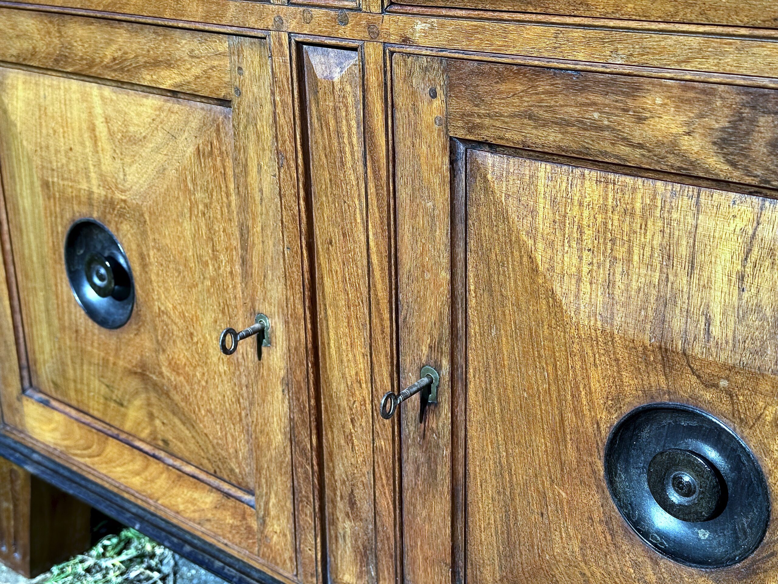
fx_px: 1079
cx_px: 389
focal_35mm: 48
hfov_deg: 39.7
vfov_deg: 30.3
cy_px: 292
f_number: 1.78
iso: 64
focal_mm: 6.76
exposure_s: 1/1770
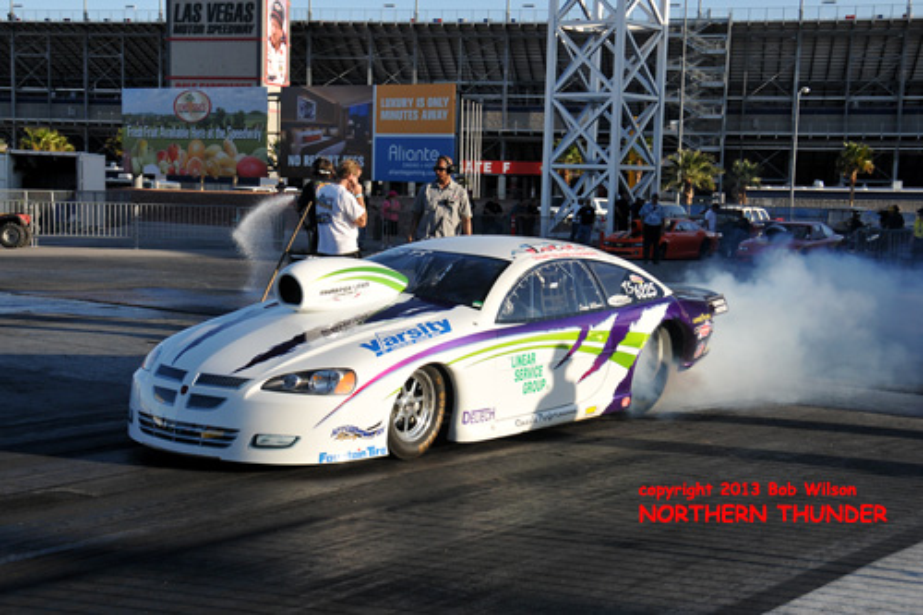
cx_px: 462
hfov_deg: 37.9
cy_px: 308
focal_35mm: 52
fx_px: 1346
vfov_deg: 25.7
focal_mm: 35
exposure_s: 1/800
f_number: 8
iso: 400
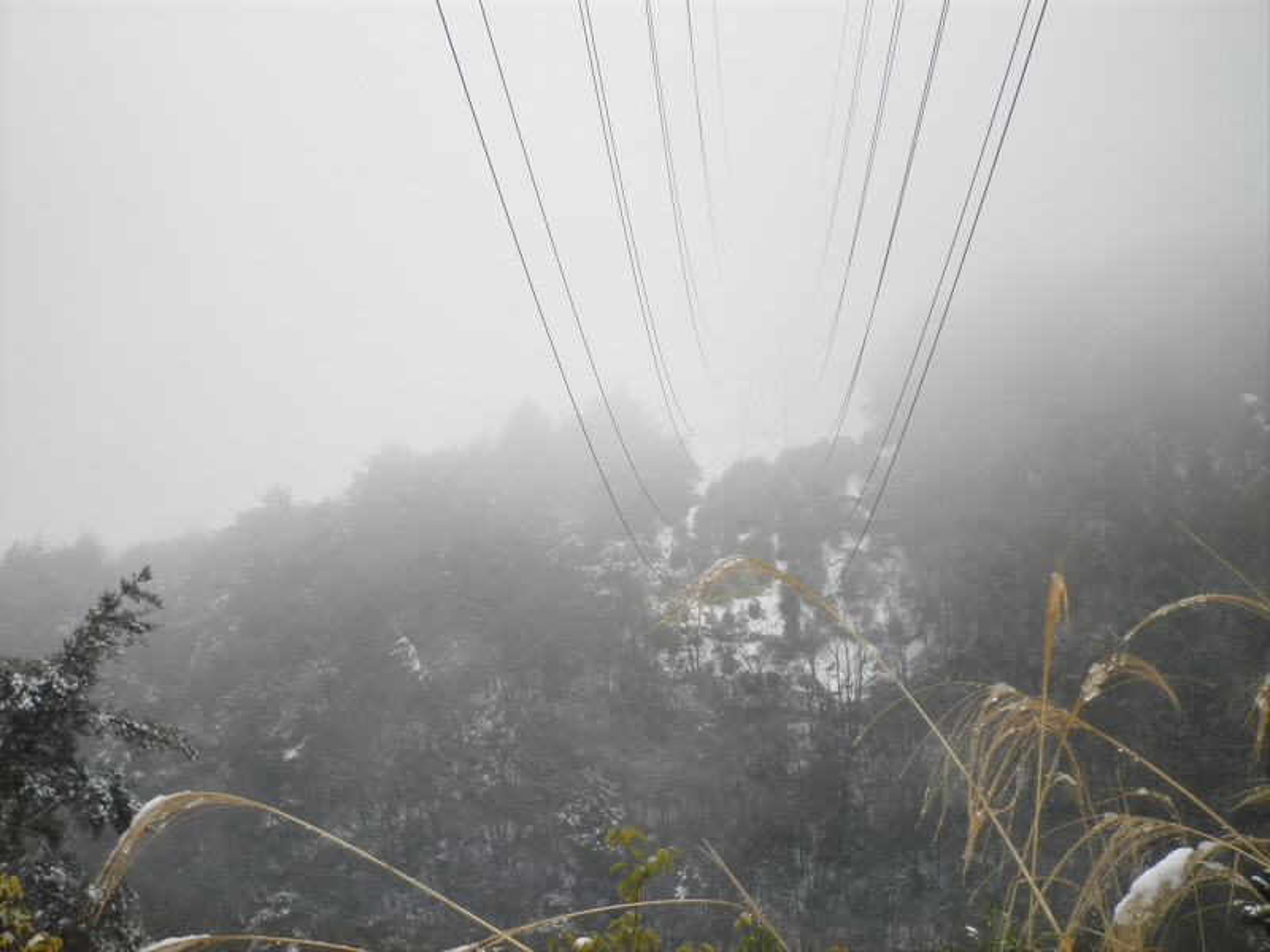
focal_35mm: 108
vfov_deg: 13.7
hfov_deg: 18.2
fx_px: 3962
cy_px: 476
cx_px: 635
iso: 100
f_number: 5.9
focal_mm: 19.6
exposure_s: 1/125
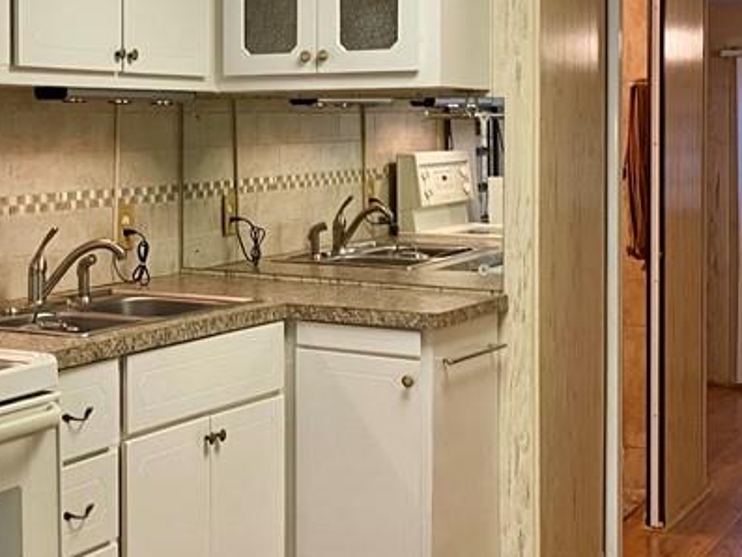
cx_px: 62
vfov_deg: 21.8
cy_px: 178
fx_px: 1437
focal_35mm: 67
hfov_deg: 27.8
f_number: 1.8
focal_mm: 4.25
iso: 250
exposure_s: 1/60
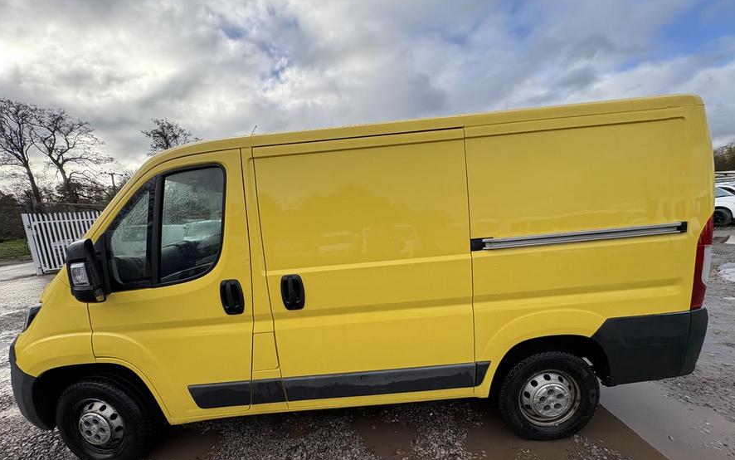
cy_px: 263
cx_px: 368
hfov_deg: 101.5
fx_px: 301
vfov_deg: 74.4
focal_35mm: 15
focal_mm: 2.22
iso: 40
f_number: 2.2
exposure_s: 1/556
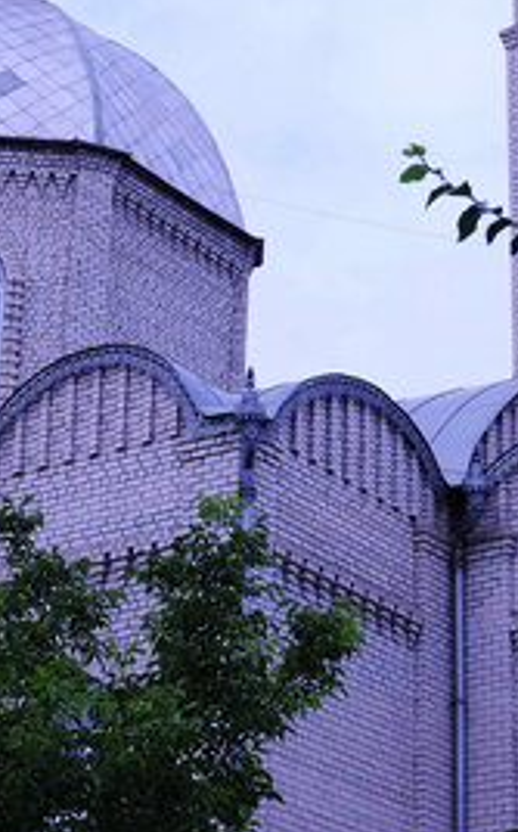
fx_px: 2716
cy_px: 62
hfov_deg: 10.8
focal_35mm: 120
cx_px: 440
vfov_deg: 17.1
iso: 100
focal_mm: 35
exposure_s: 1/100
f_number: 10
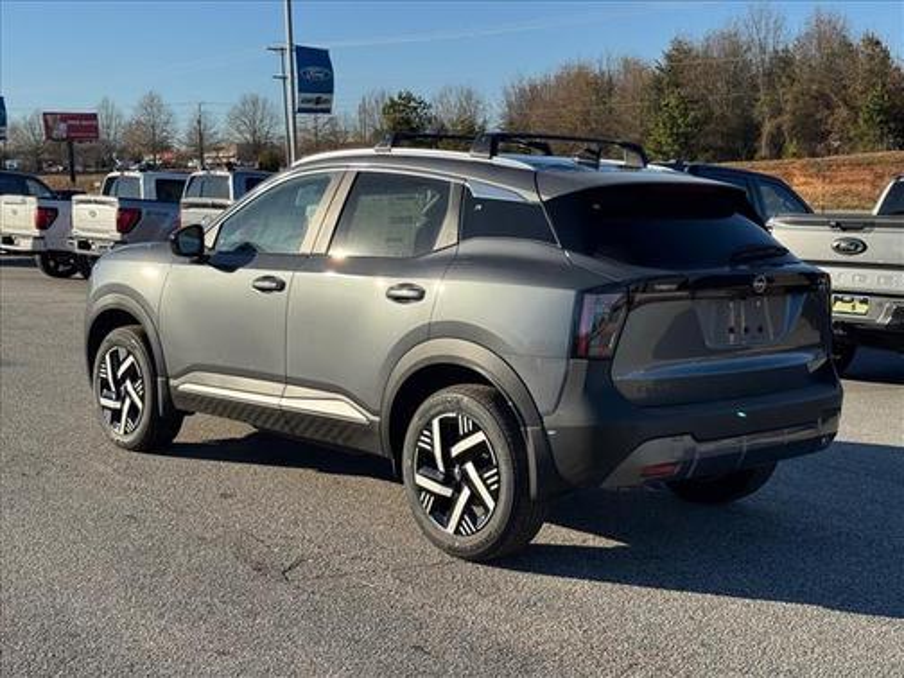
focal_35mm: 48
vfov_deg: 30.3
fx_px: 1254
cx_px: 452
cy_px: 339
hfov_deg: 39.7
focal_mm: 6.76
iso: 64
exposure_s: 1/3817
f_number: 1.78
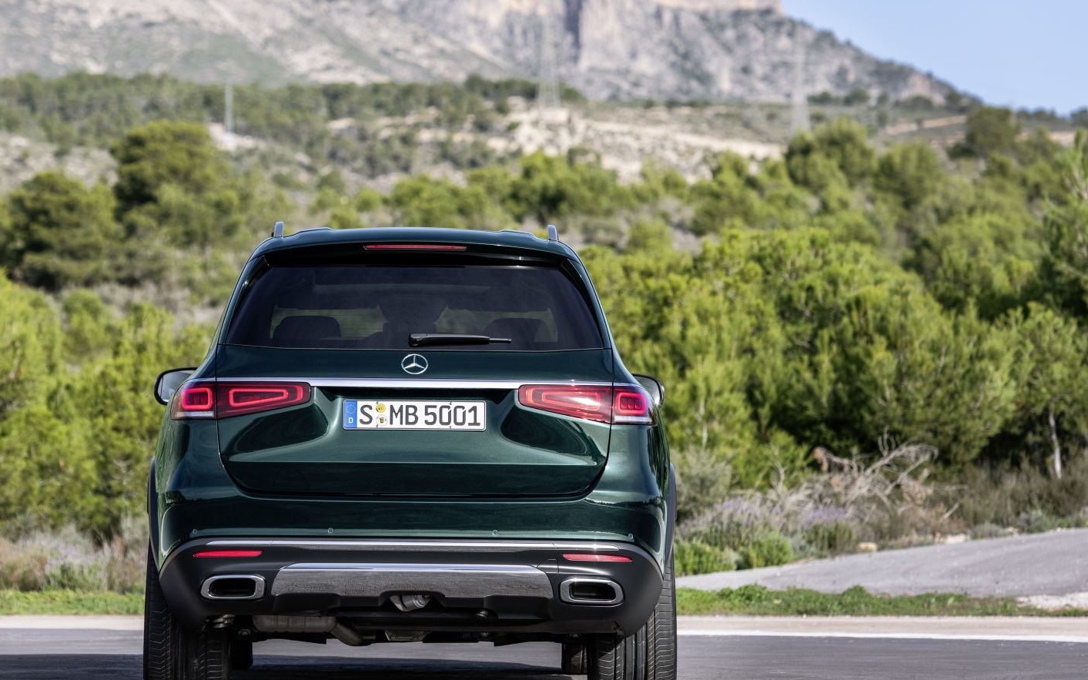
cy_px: 227
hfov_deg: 11.2
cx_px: 402
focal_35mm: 187
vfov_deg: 7.0
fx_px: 5545
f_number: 4.5
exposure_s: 1/1250
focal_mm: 135
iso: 200
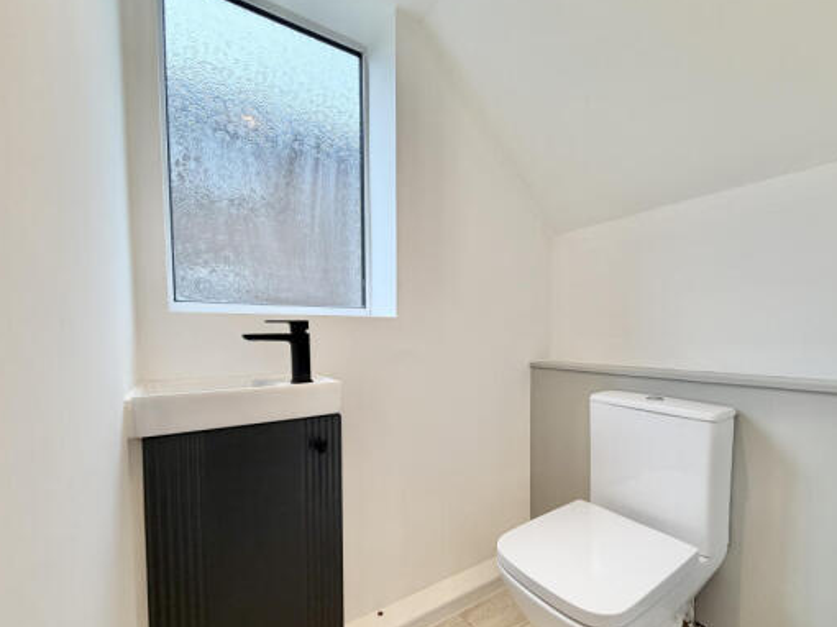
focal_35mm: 16
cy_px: 349
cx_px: 457
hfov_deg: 94.3
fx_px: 387
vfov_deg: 77.8
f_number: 2.2
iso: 100
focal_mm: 2.22
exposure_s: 1/100
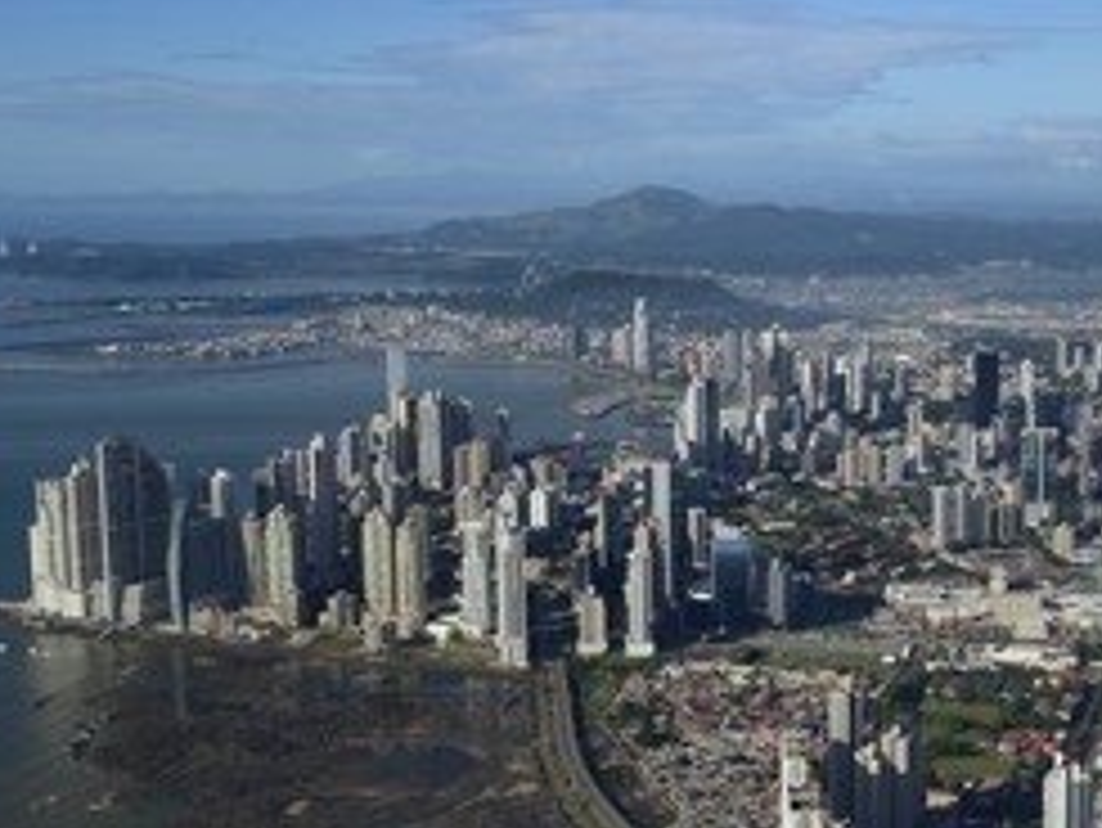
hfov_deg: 36.9
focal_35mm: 51
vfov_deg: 28.5
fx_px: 1624
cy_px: 486
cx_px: 778
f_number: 10
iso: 200
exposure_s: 1/500
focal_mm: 31
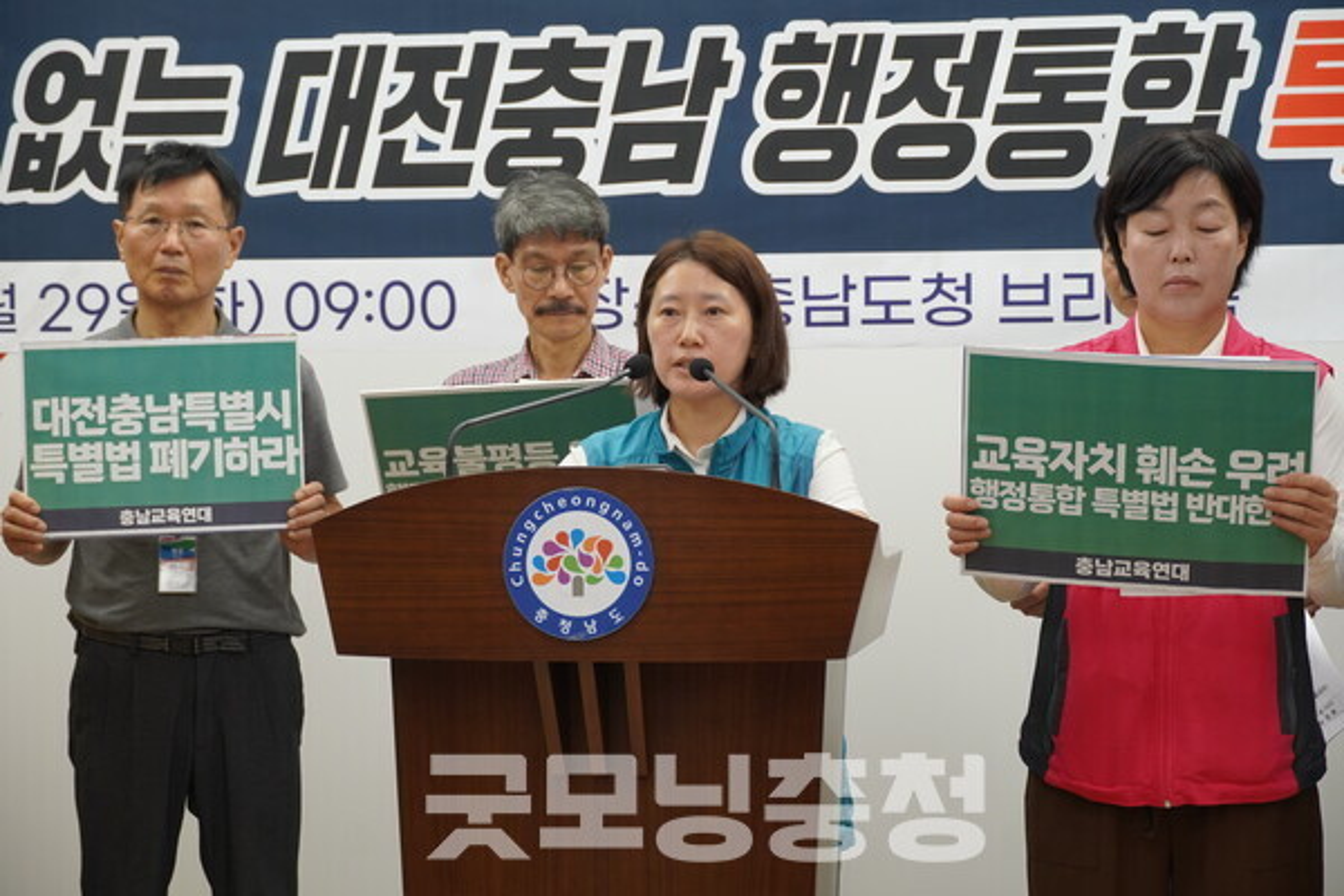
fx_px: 3304
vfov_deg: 15.4
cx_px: 672
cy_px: 448
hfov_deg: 23.0
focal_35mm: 88
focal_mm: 59
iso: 640
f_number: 5.6
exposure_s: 1/160
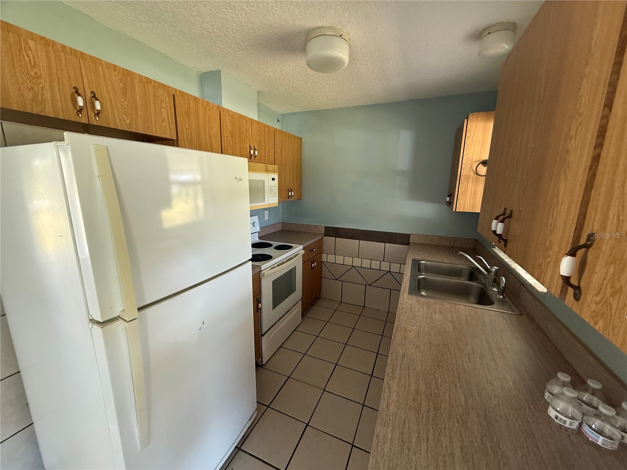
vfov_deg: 85.7
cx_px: 314
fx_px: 254
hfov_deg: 102.1
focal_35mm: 14
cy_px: 235
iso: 320
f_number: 2.2
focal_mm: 2.22
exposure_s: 1/89
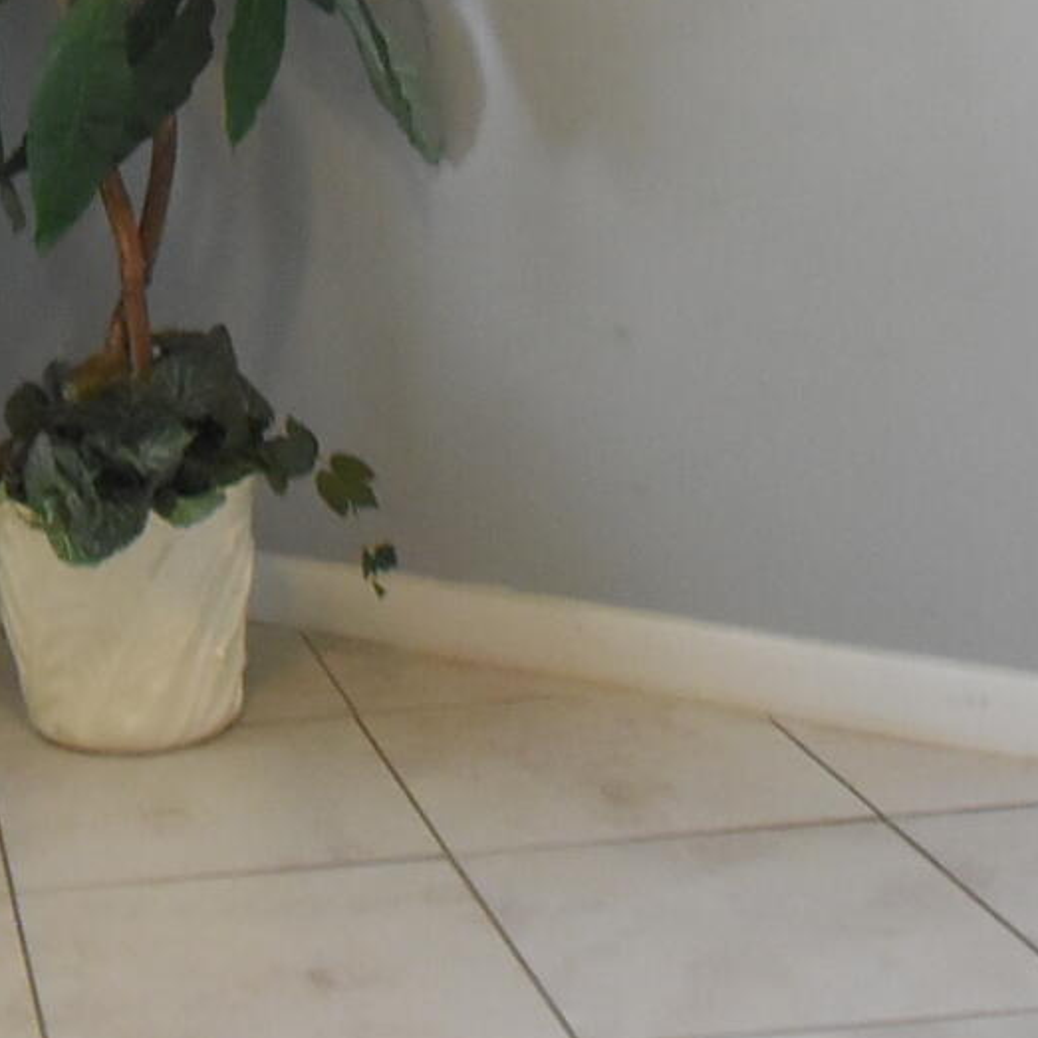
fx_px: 2477
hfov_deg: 22.2
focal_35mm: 73
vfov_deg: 21.4
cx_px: -149
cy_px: -314
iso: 1600
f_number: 4.5
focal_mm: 10
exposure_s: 1/60
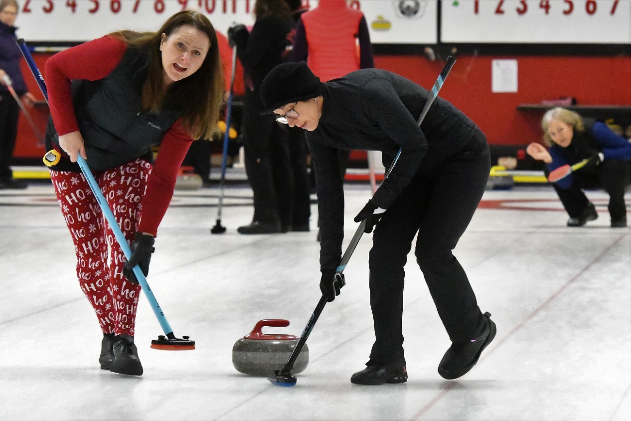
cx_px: 316
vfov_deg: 7.3
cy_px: 210
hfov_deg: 11.0
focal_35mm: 188
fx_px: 3286
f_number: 5.6
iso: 32000
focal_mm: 125
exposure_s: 1/1000
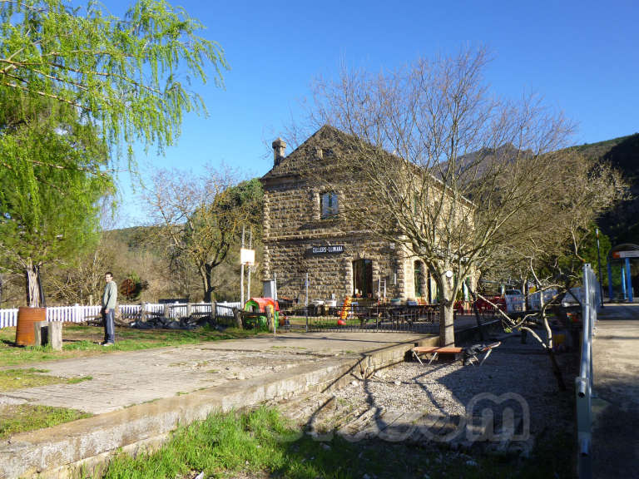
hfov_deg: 65.3
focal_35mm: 27
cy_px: 240
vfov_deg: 51.4
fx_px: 498
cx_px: 320
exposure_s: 1/400
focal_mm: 4.9
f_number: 3.3
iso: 100
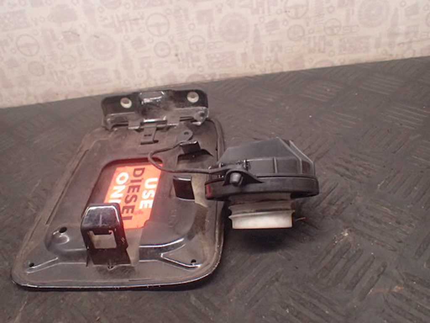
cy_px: 162
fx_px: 373
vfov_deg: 46.8
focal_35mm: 30
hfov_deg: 60.0
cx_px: 215
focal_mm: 5.5
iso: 800
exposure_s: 1/125
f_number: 2.3
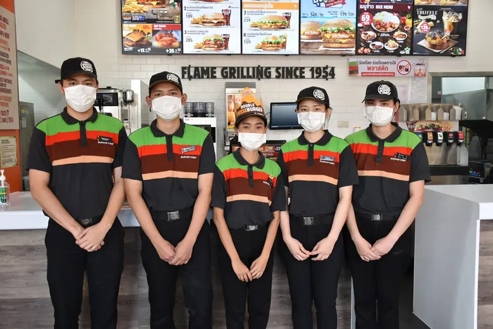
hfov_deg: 53.1
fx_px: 493
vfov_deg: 36.9
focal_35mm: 36
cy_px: 164
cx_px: 246
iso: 400
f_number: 4
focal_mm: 24
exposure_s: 1/100
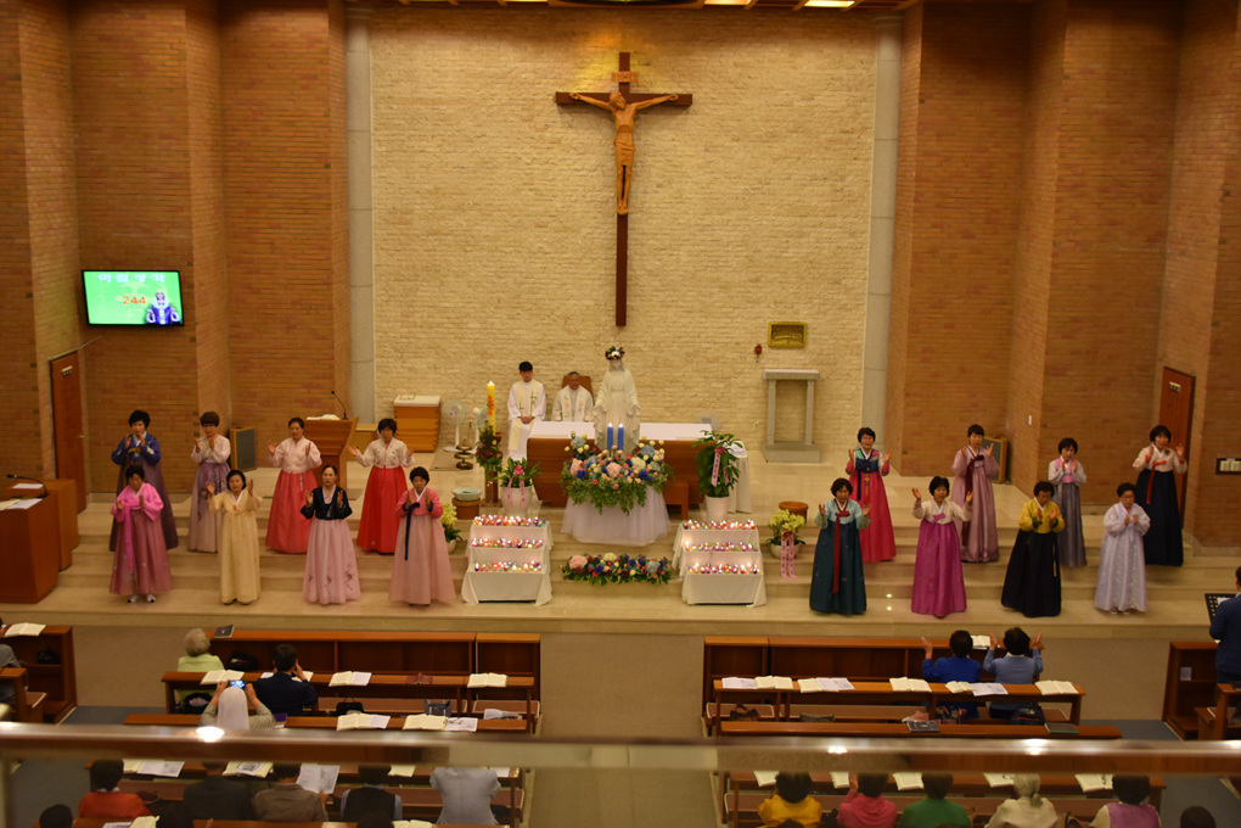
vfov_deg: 34.2
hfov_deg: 49.6
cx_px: 620
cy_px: 414
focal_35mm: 39
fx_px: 1344
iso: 900
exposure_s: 1/60
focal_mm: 26
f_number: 4
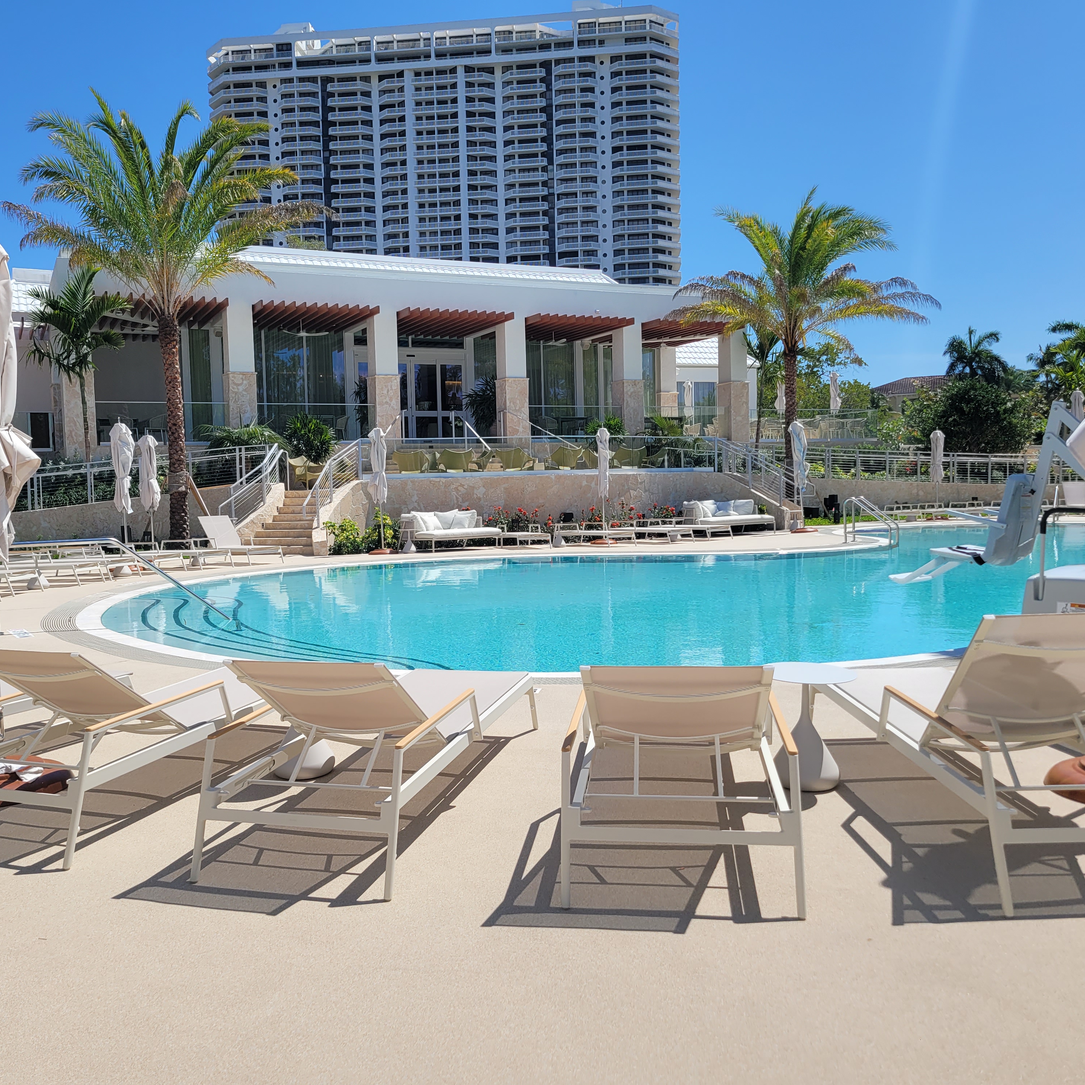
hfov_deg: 52.5
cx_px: 496
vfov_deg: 52.5
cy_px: 537
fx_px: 1099
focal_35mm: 31
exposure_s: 1/3521
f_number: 1.8
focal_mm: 5.4
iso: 40
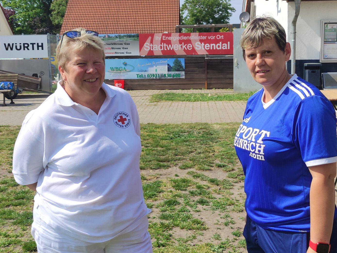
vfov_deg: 31.5
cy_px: 108
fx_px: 448
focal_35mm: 46
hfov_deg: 41.2
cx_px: 182
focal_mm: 5.43
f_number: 1.89
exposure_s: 1/1670
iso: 50
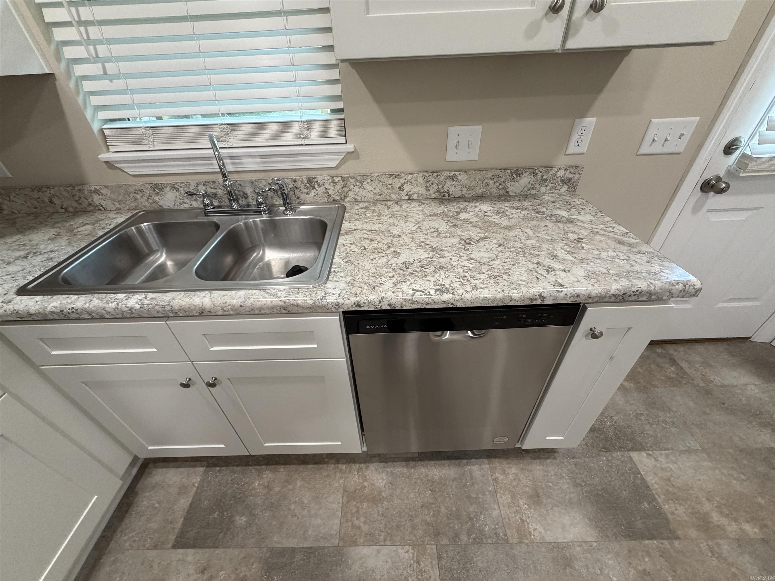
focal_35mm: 14
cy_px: 290
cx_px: 388
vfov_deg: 85.7
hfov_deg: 102.1
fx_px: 313
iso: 320
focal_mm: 2.22
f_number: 2.2
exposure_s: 1/120
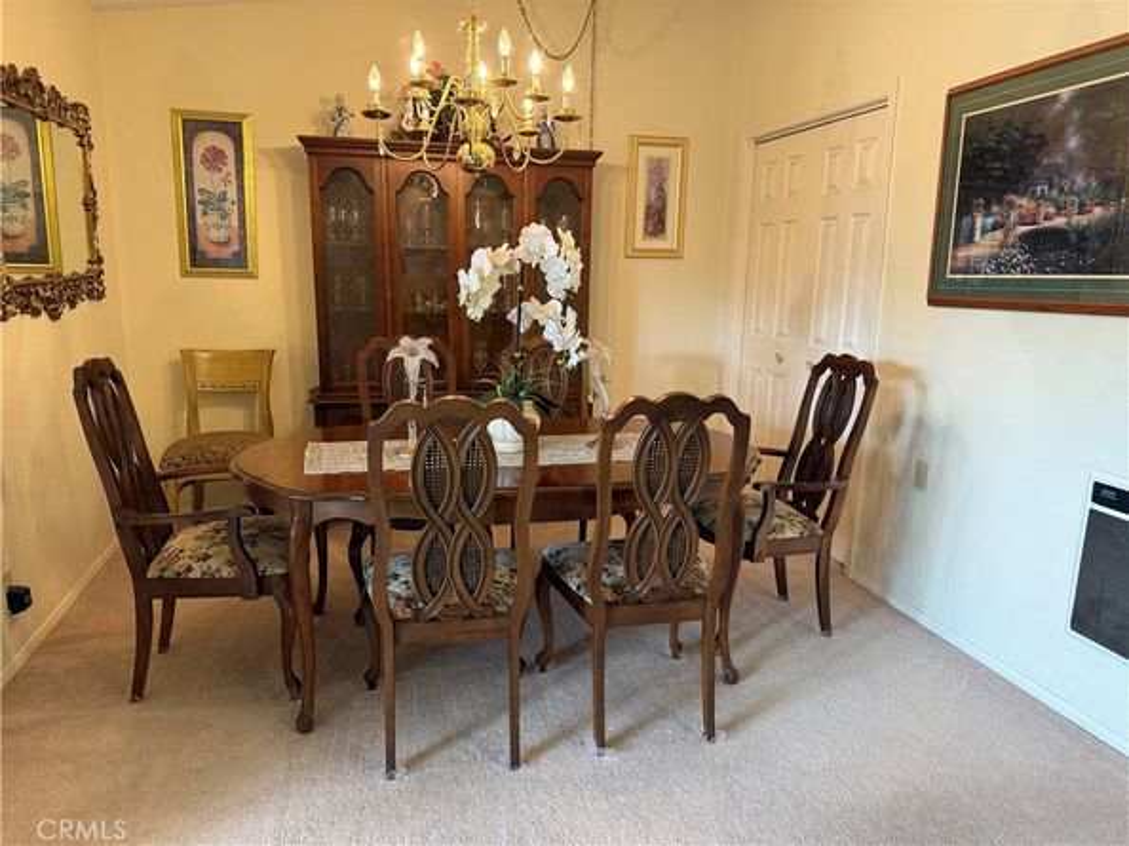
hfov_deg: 71.6
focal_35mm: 24
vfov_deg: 56.8
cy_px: 423
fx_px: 782
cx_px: 564
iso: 200
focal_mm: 6.76
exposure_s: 1/60
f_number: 1.78
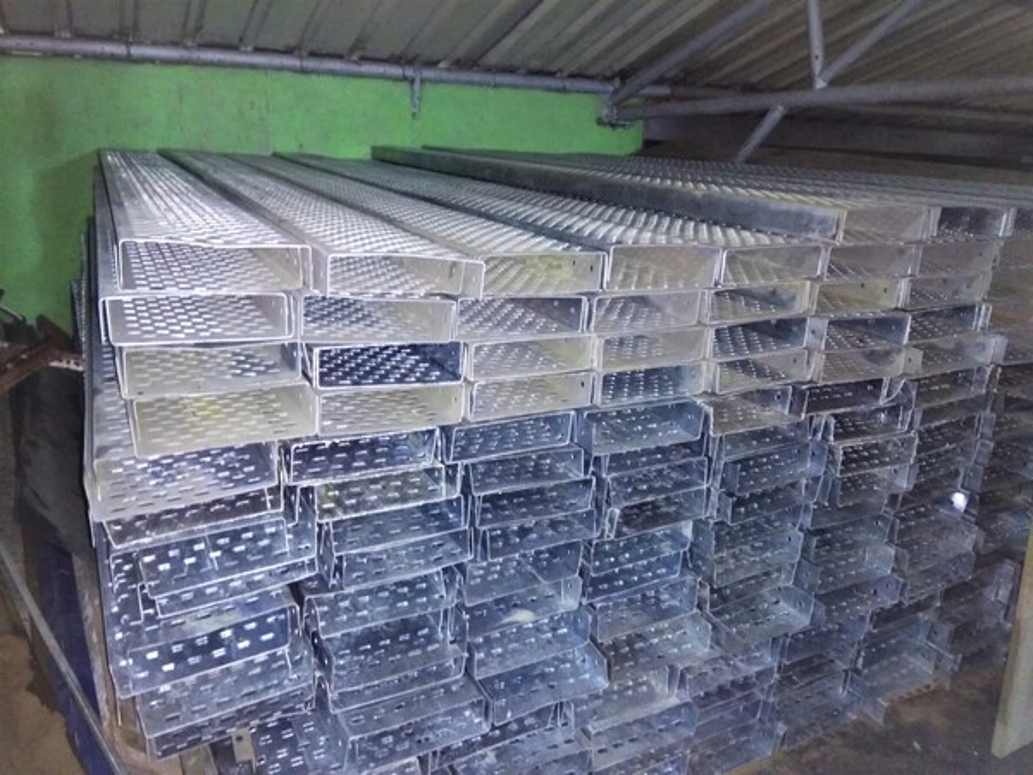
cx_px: 516
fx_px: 627
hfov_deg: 79.0
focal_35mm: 21
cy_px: 388
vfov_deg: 63.4
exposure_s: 1/14
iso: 1250
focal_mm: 3.57
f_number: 2
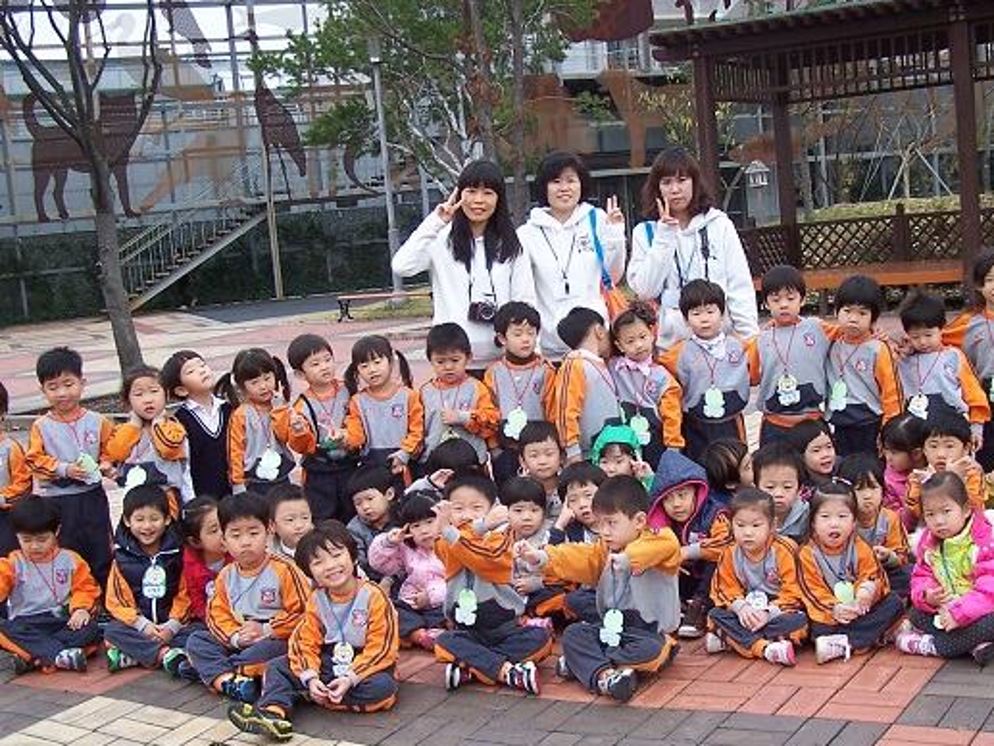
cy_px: 421
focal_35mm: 50
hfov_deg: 38.0
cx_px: 592
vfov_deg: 29.1
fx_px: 1436
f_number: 2.8
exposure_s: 1/180
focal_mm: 6.3
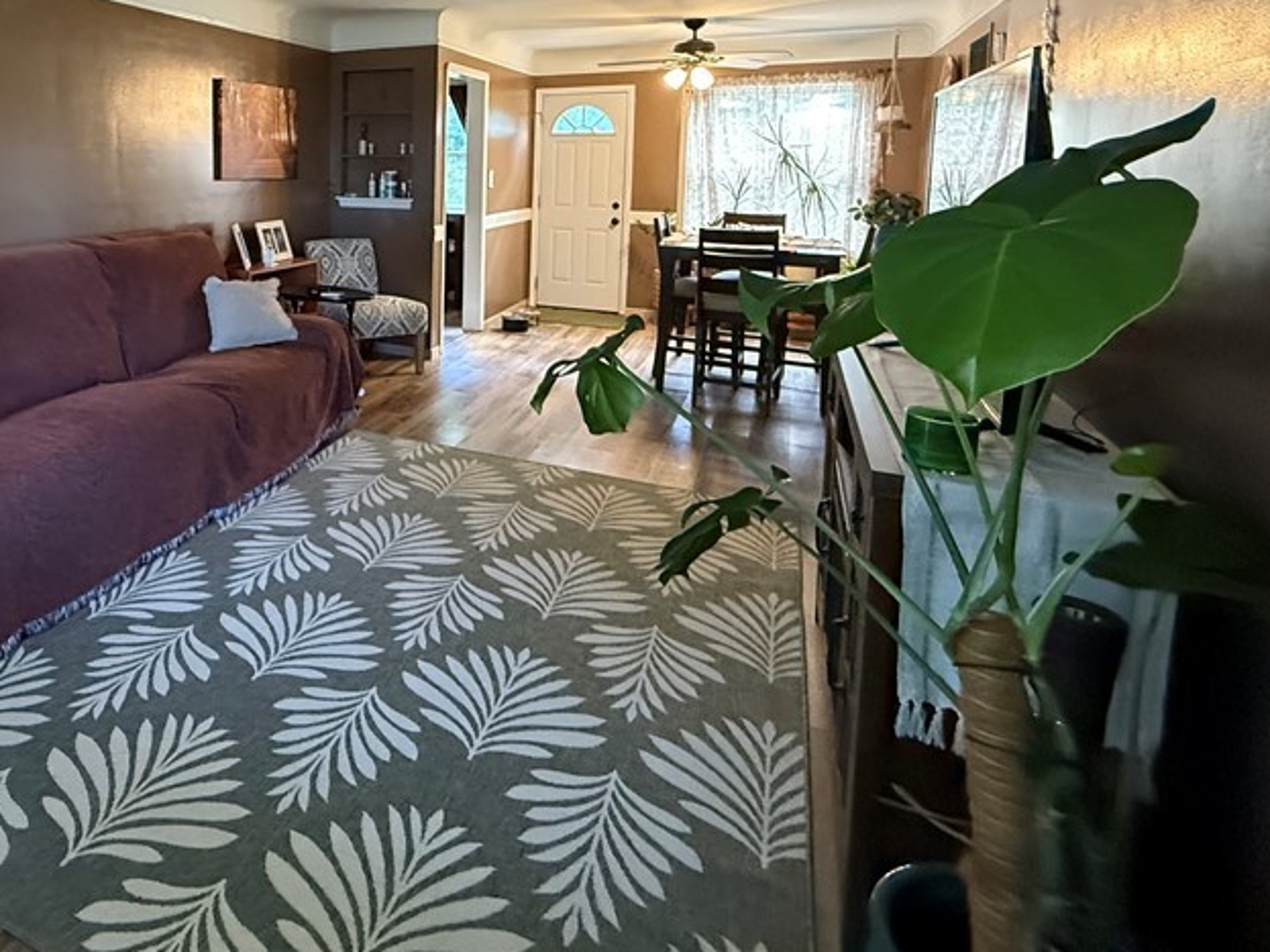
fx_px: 844
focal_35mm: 23
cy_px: 239
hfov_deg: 68.2
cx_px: 289
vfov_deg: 56.0
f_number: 2.2
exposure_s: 1/60
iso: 640
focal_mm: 2.22
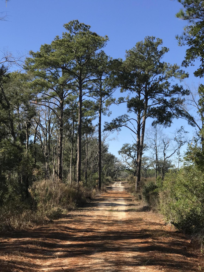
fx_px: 448
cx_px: 102
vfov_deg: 33.8
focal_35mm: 57
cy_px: 136
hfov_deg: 25.7
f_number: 2.8
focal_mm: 6.6
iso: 20
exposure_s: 1/451
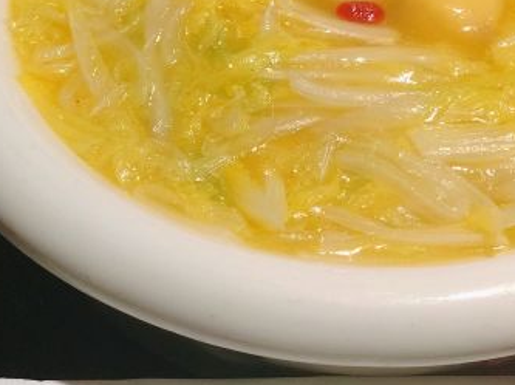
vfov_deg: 12.2
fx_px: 1783
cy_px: 43
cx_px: 421
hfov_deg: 16.3
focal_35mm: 120
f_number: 2.8
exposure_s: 1/100
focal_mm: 6.6
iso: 160
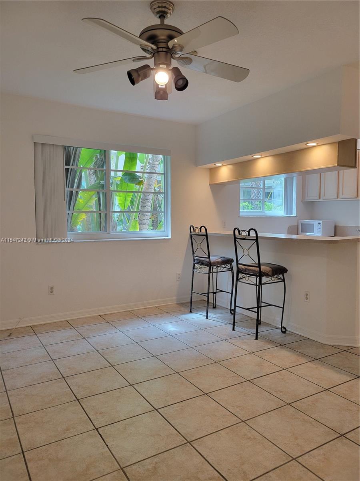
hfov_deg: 53.1
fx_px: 361
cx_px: 180
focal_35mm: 26
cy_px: 240
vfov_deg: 67.3
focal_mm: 5.4
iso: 200
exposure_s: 1/120
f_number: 1.8
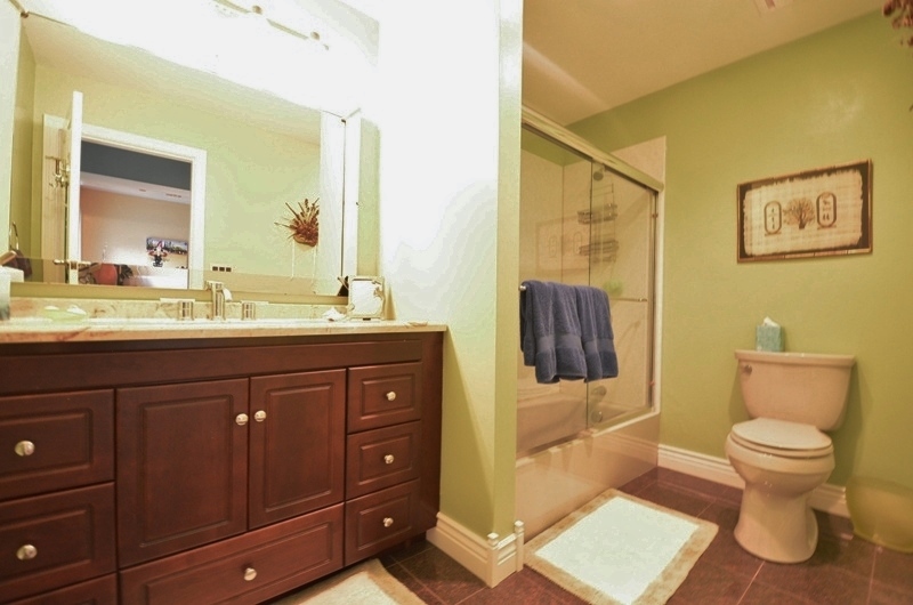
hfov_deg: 100.5
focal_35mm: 15
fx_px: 380
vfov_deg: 77.1
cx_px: 456
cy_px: 302
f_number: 3.5
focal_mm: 10
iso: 2200
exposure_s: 1/30
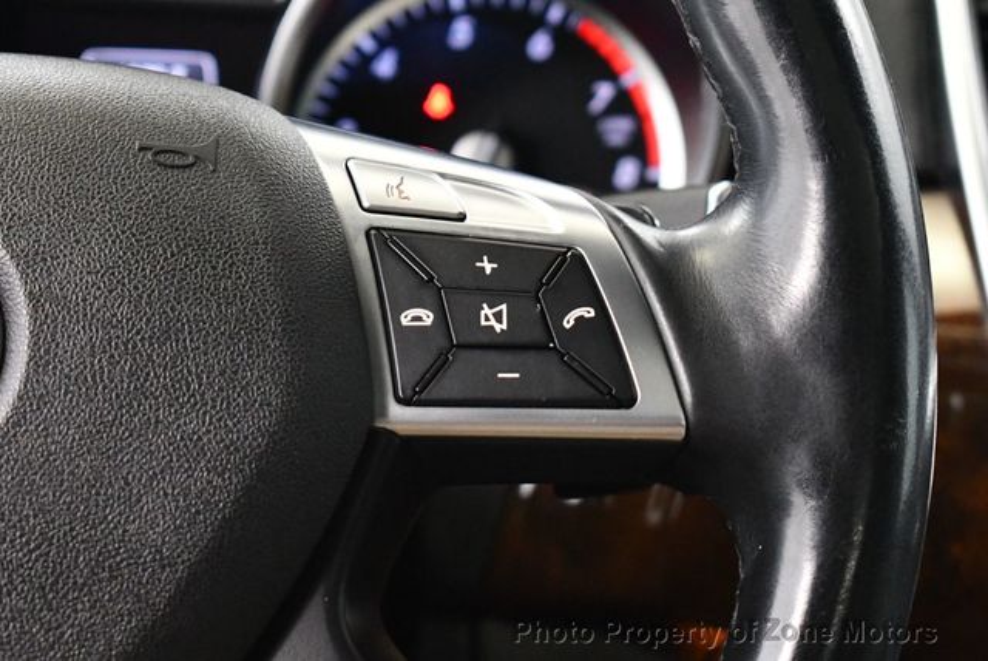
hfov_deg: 18.6
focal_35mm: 110
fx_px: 3022
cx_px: 494
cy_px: 330
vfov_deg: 12.5
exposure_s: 1/60
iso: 6400
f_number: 5.6
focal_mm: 55
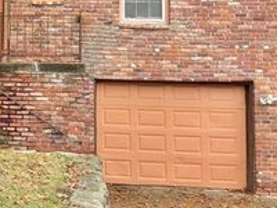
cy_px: 9
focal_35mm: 60
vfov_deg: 23.6
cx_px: -8
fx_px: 480
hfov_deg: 29.7
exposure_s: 1/279
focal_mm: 6.76
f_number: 1.78
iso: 100
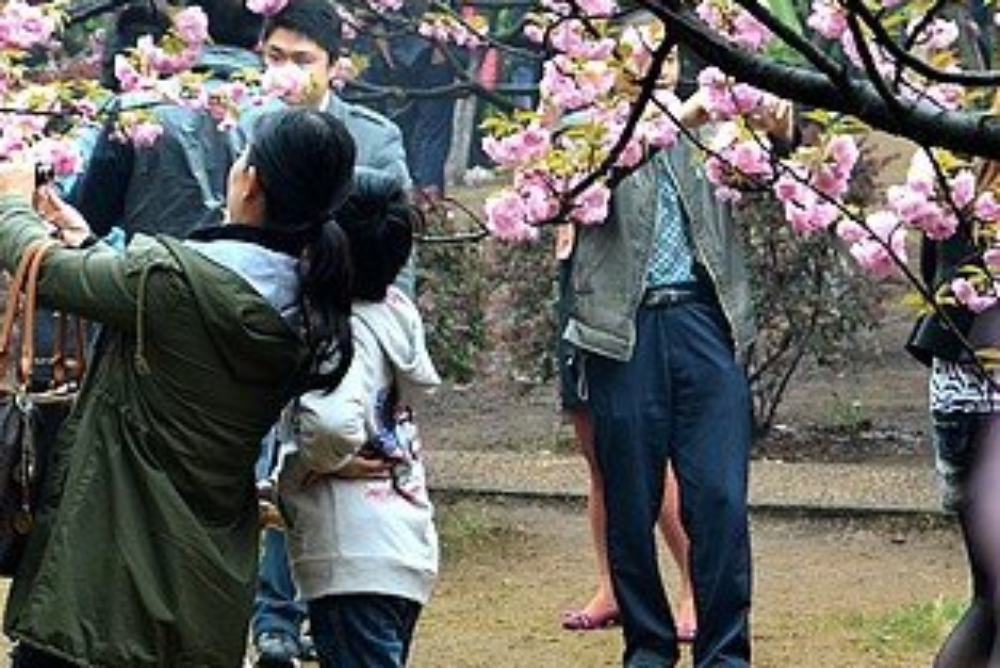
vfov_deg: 9.9
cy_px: 515
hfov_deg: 14.8
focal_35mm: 138
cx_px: 278
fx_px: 3835
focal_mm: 48
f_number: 5.6
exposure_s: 1/40
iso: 320
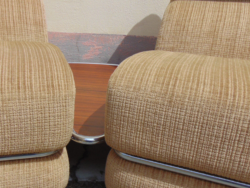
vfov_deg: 35.1
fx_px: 296
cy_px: 107
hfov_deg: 45.6
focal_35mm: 41
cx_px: 103
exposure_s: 1/200
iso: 80
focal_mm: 5.8
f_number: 8.2
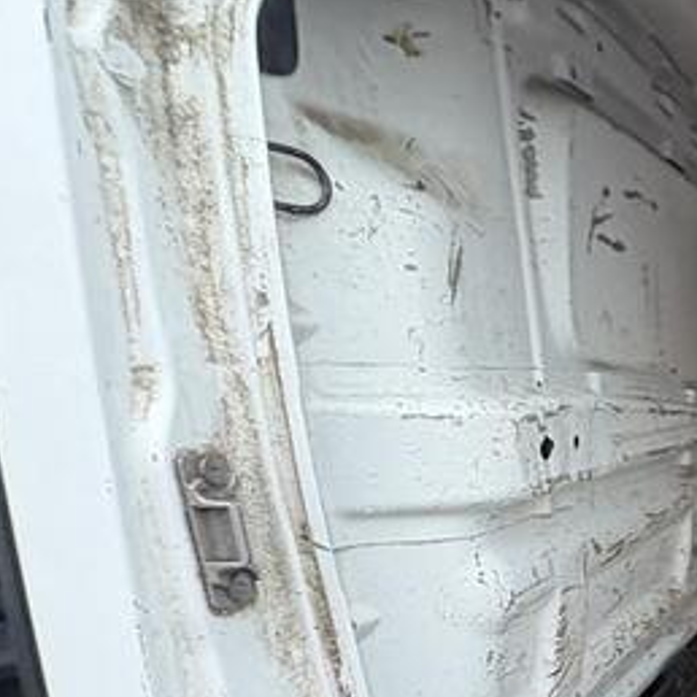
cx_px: 1027
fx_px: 980
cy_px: 678
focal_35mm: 43
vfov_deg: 35.8
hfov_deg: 27.7
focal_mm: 2.22
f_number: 2.2
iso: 250
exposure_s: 1/60
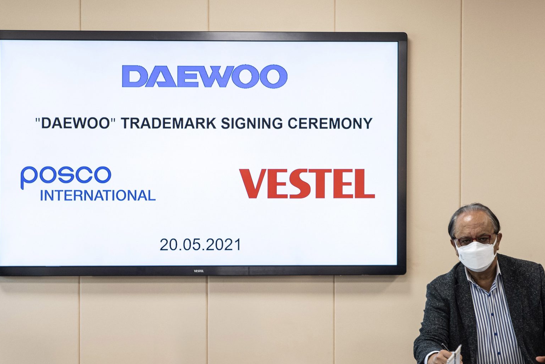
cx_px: 221
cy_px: 258
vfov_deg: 14.8
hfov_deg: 22.1
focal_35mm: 92
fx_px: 1394
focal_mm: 55
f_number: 4.5
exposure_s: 1/60
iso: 320
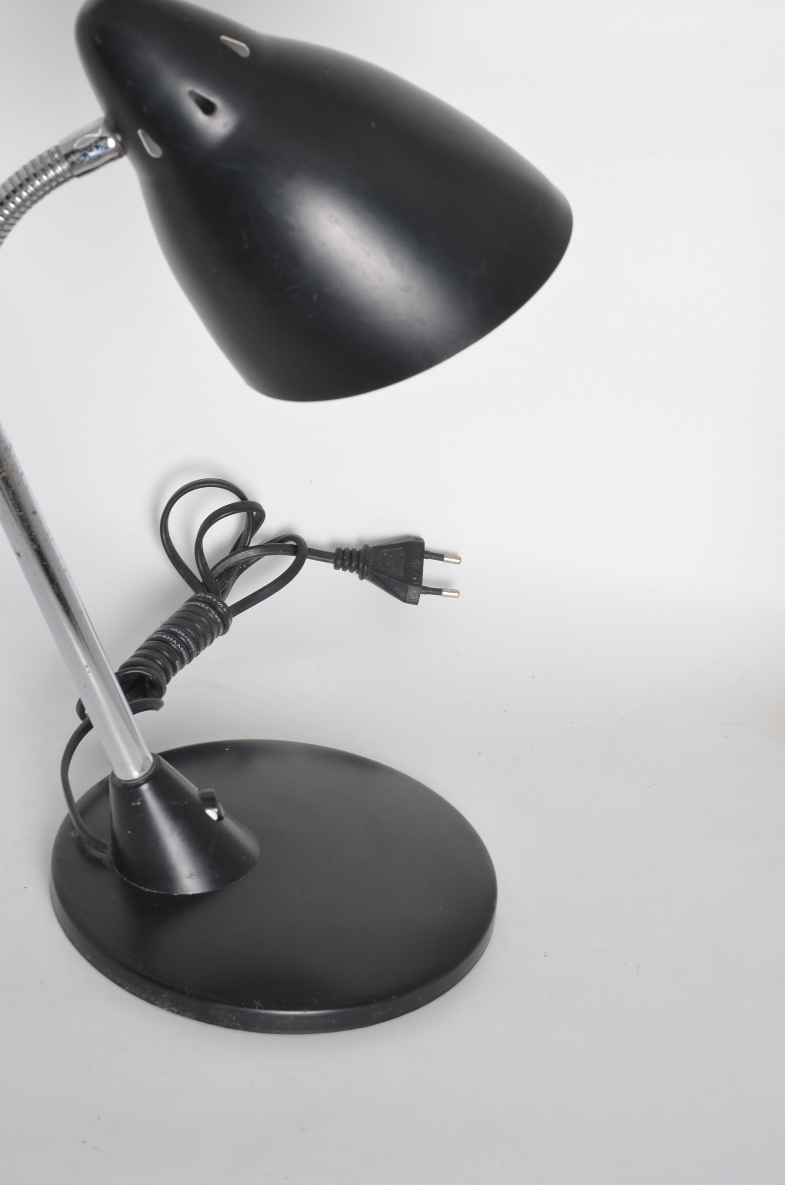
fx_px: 2792
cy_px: 529
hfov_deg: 16.0
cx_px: 344
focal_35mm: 85
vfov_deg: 23.9
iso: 100
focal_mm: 50
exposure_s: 1/125
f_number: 11
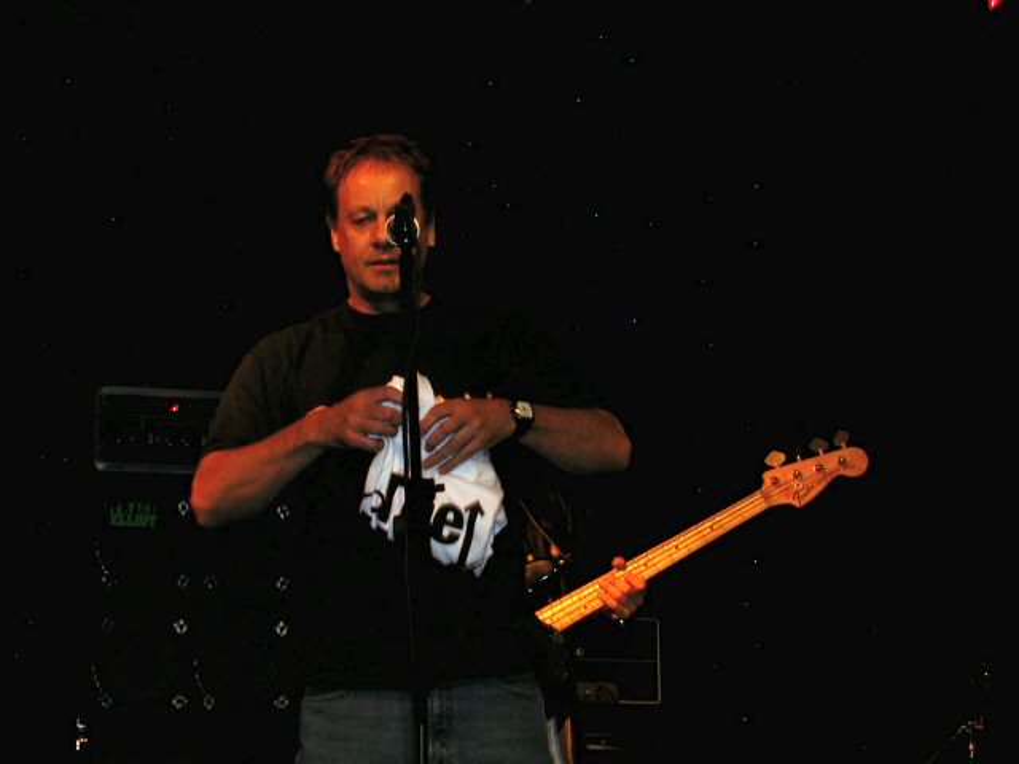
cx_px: 510
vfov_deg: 16.1
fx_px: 2708
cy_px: 382
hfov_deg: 21.3
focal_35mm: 92
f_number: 4.4
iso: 200
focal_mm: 14
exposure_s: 1/59.9
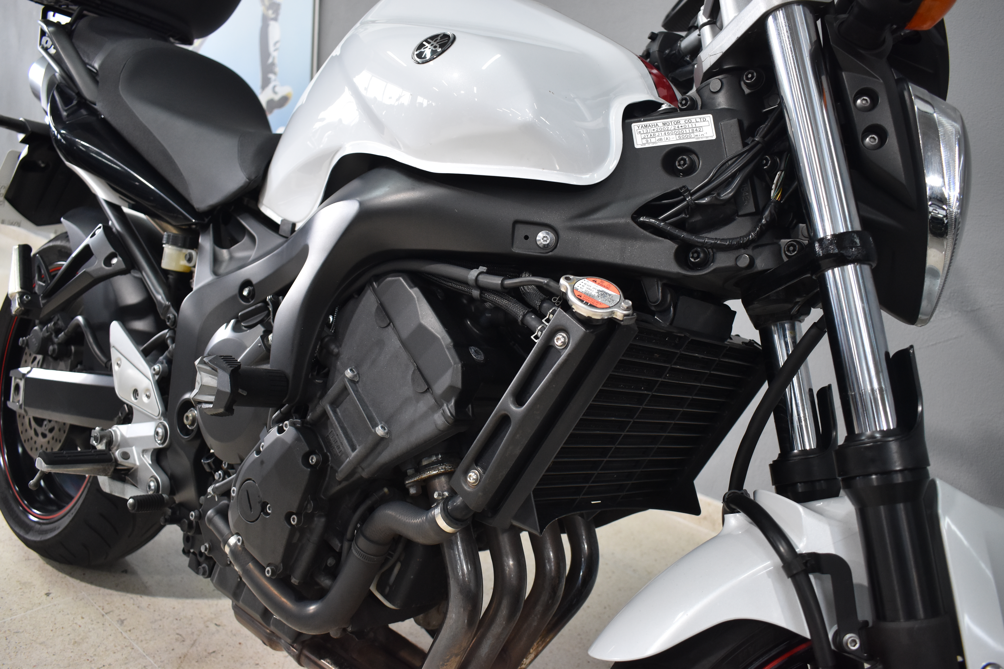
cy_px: 334
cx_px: 502
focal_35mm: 30
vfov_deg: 43.6
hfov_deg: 61.9
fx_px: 837
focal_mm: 20
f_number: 3.8
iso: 800
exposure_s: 1/60
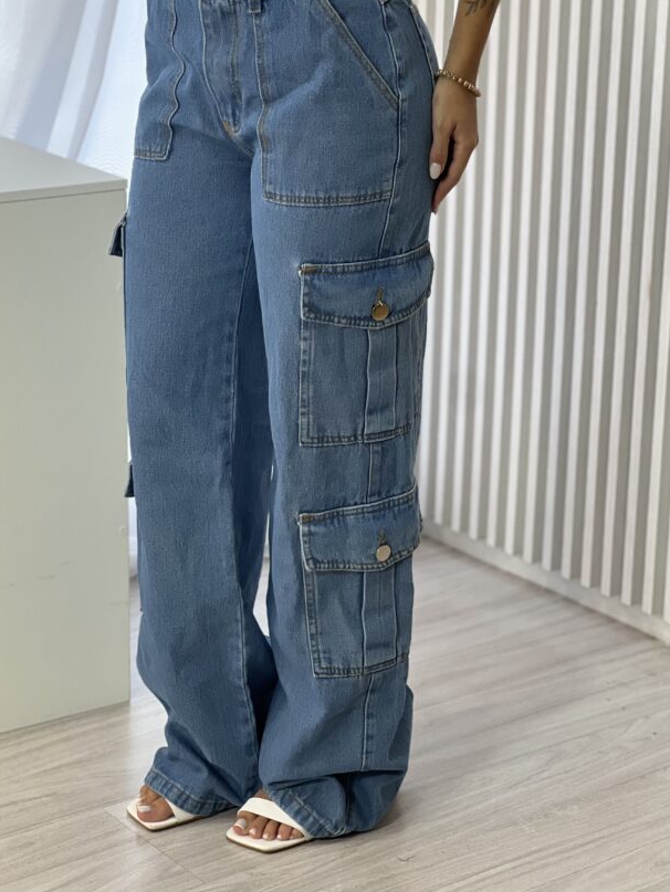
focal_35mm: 89
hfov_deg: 16.6
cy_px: 390
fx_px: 2295
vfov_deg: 22.0
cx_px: 296
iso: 125
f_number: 2.8
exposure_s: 1/120
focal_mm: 9
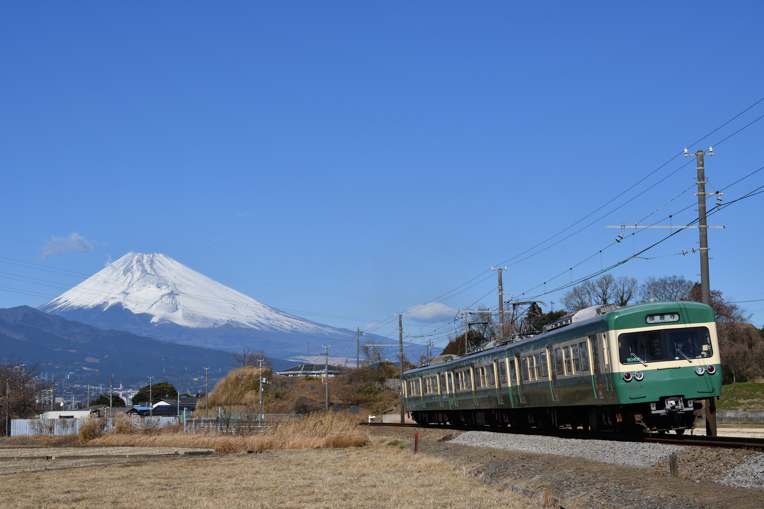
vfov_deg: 18.2
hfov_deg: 27.0
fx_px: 1592
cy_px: 254
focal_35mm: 75
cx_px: 382
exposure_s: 1/1000
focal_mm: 50
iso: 250
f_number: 11
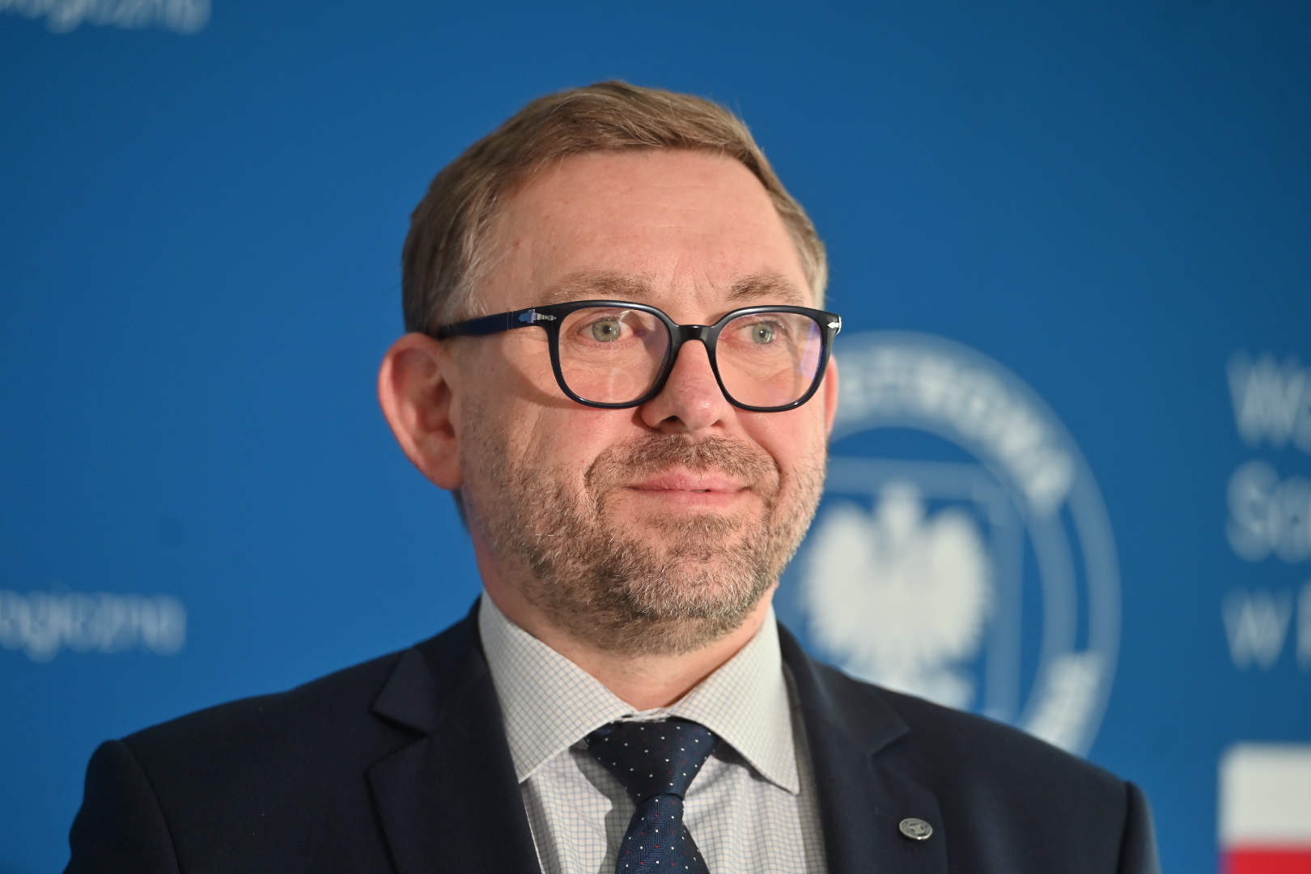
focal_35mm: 135
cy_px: 437
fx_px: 4916
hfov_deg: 15.2
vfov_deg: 10.2
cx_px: 656
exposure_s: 1/200
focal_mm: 135
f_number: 2.8
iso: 560
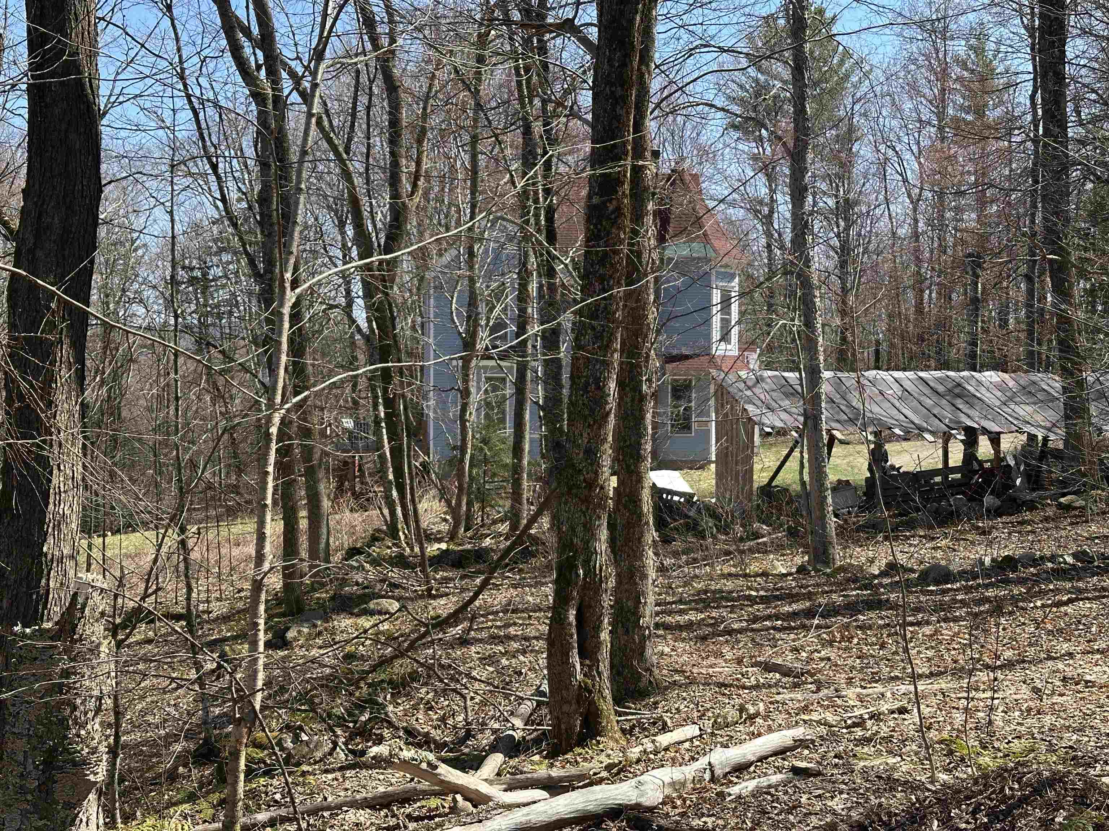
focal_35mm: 48
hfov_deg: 39.7
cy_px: 416
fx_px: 1538
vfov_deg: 30.3
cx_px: 554
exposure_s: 1/1376
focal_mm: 6.86
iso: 64
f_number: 1.78
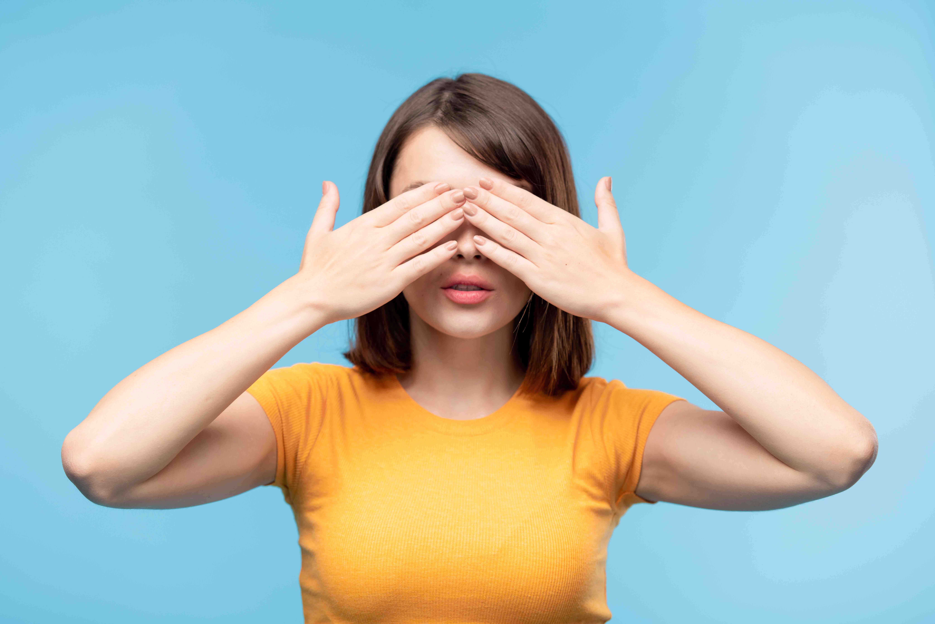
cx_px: 468
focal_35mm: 120
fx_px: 3116
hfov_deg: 17.1
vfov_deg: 11.4
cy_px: 312
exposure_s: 1/160
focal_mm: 120
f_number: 4
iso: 100
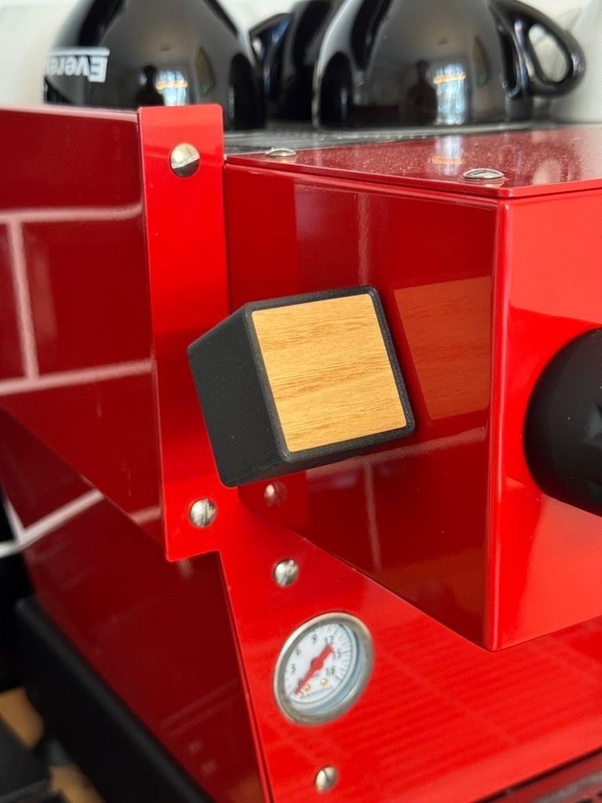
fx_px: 1113
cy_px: 402
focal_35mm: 48
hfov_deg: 30.3
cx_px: 301
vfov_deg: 39.7
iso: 400
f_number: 1.78
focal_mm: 6.76
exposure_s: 1/40
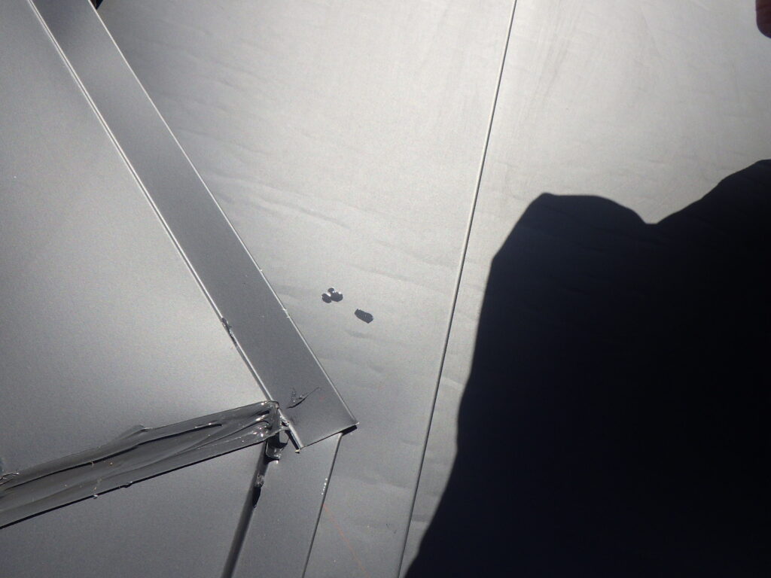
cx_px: 386
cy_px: 289
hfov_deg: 63.4
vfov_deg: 49.7
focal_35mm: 28
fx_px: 624
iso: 125
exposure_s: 1/1000
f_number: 4.2
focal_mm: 5
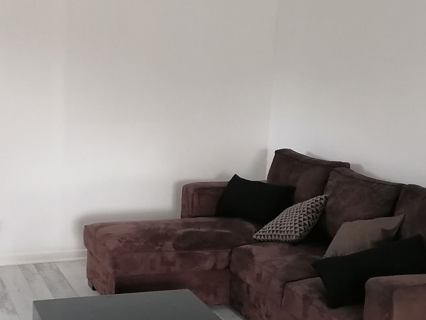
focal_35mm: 66
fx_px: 812
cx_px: 171
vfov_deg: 22.2
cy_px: 171
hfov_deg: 29.3
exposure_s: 1/100
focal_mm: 5.3
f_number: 1.8
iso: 250
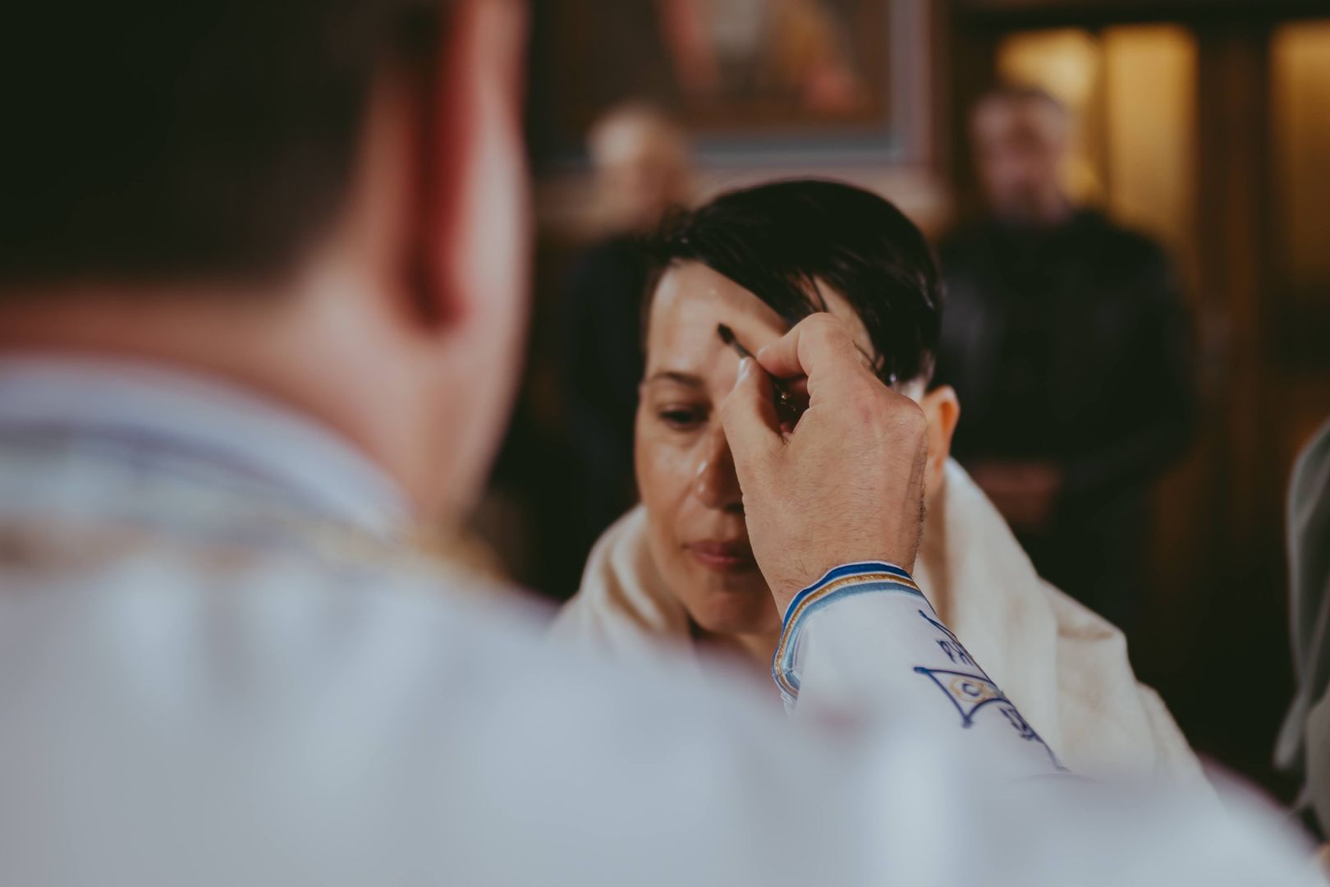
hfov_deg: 38.2
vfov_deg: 26.0
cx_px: 665
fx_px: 1921
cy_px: 444
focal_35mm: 52
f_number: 1.4
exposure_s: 1/200
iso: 320
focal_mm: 35
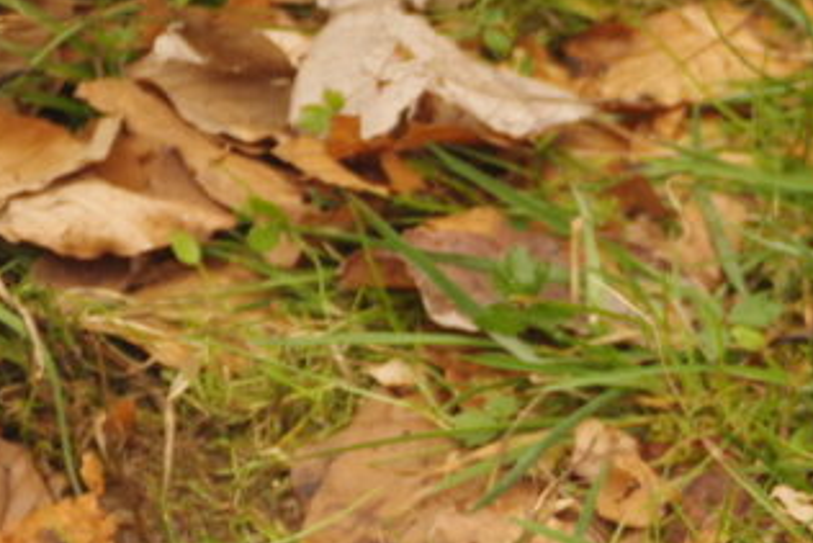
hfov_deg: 2.6
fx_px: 17554
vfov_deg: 1.8
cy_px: 709
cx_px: 1258
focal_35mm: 777
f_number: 5.6
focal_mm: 160
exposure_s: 1/250
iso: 800
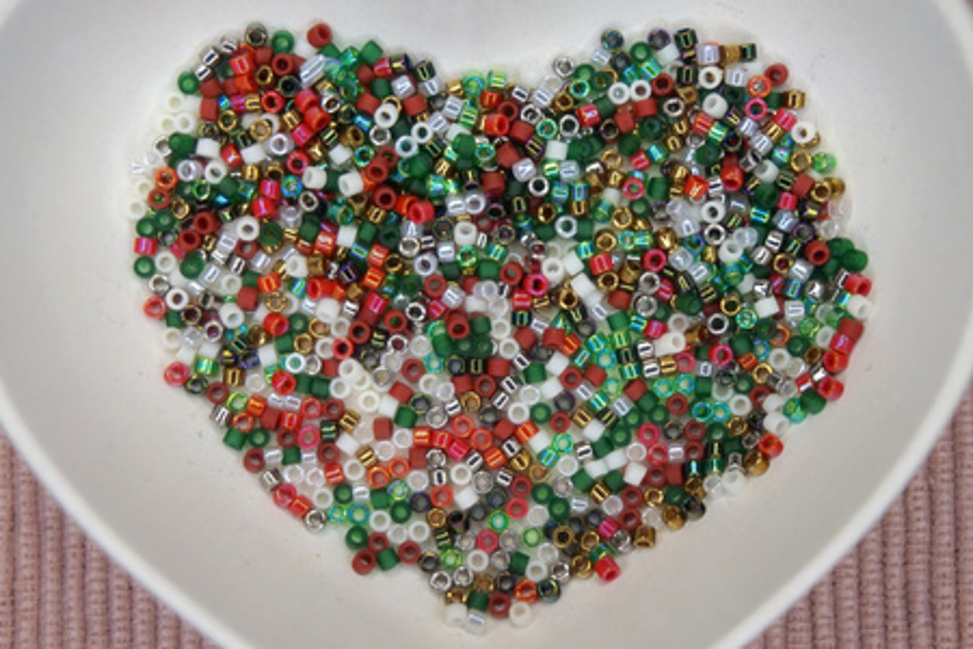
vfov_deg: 21.6
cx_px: 486
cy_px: 324
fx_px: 1703
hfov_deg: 31.9
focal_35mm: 63
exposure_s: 1/80
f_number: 5.6
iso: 640
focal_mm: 42
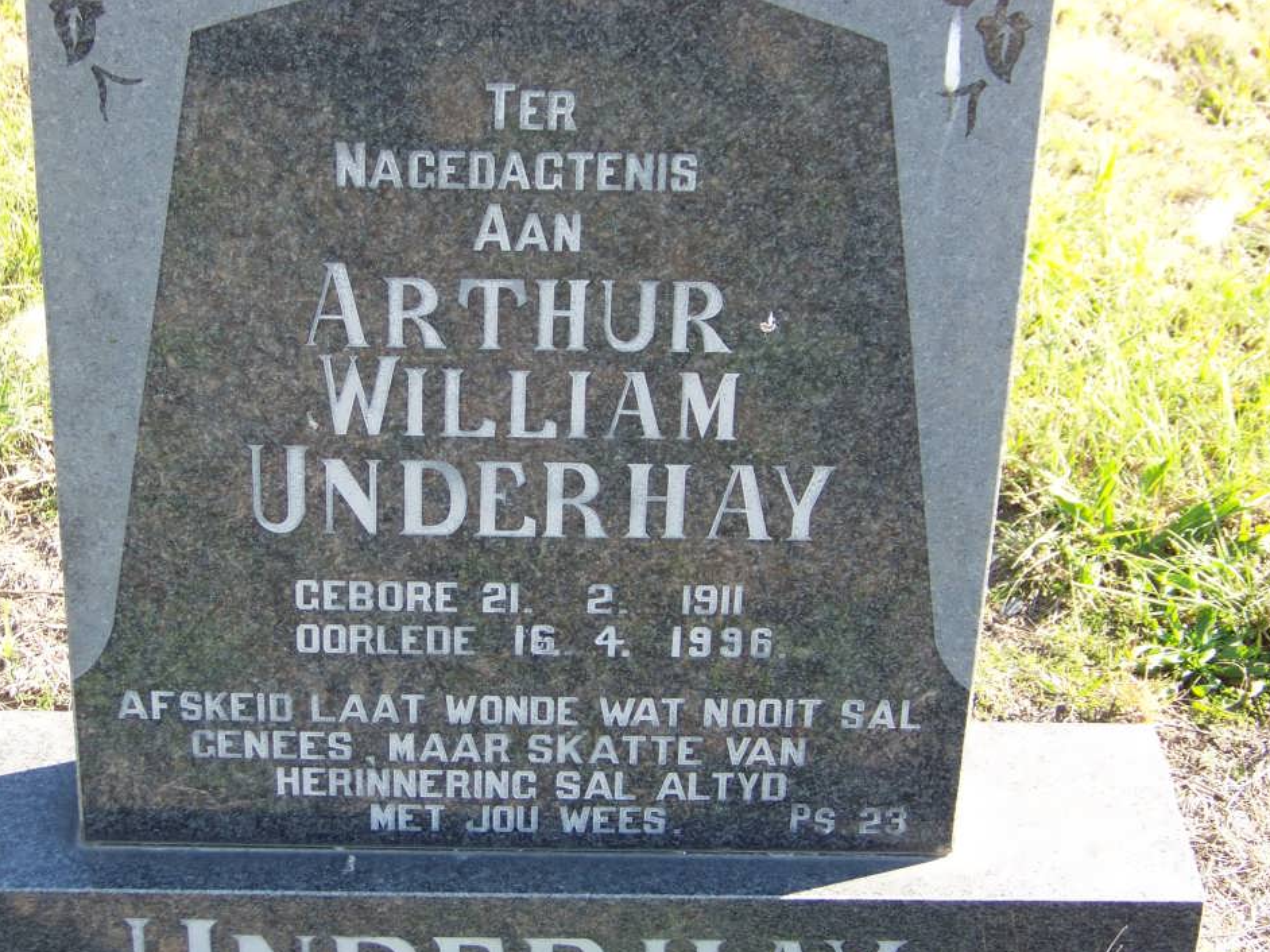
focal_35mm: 79
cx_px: 586
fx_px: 2898
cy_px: 498
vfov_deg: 18.7
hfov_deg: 24.7
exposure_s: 1/125
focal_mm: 10.5
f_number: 3.2
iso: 64
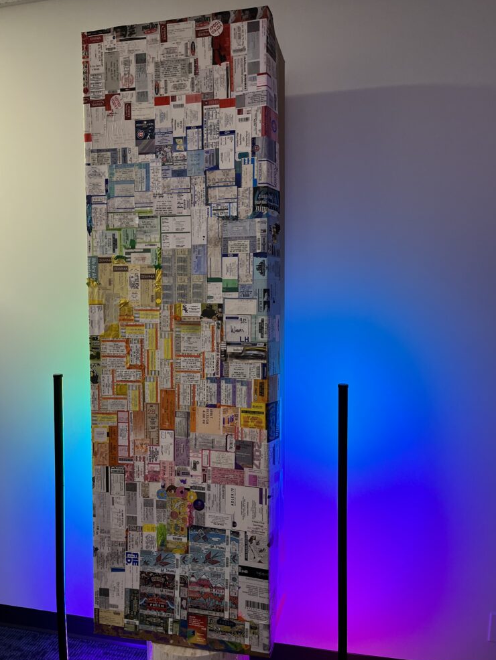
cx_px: 252
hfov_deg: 51.4
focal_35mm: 27
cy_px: 337
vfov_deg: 65.3
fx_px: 516
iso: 250
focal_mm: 5.1
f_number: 1.6
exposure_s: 1/60
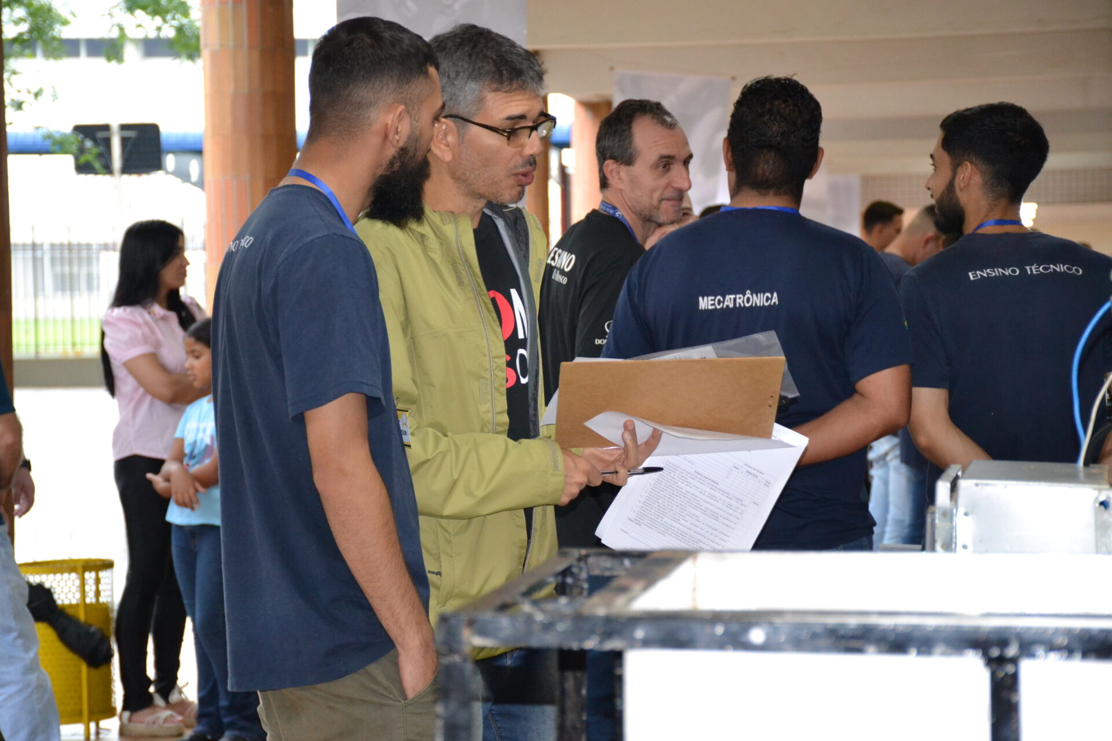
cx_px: 556
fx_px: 3243
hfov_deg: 19.5
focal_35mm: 105
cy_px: 370
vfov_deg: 13.0
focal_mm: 70
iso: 2200
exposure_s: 1/60
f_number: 5
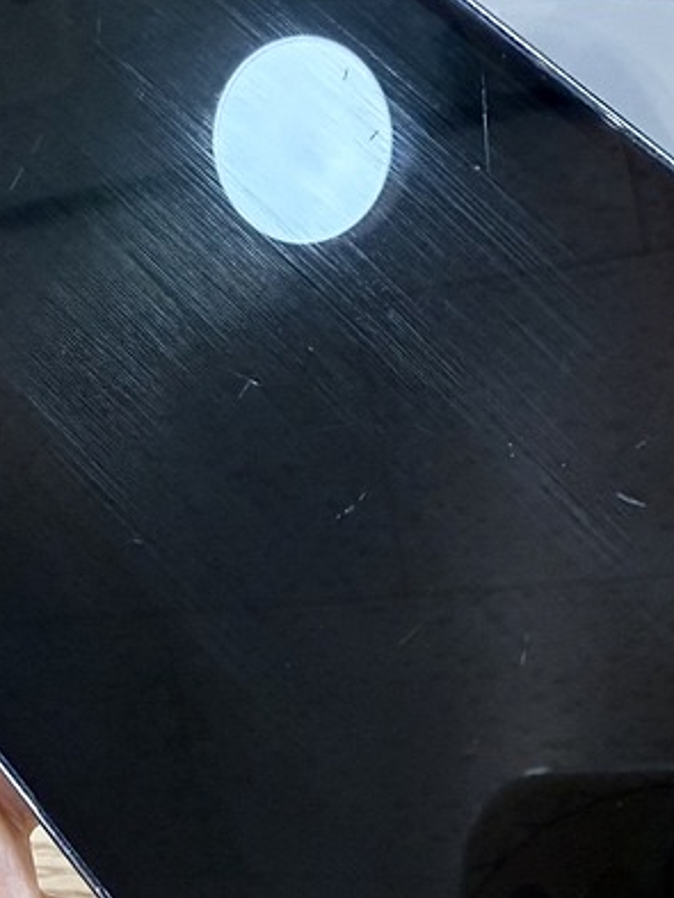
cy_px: 542
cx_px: 470
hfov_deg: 26.4
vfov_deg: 34.8
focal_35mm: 55
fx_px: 1427
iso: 200
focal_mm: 2.22
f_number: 2.2
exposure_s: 1/120
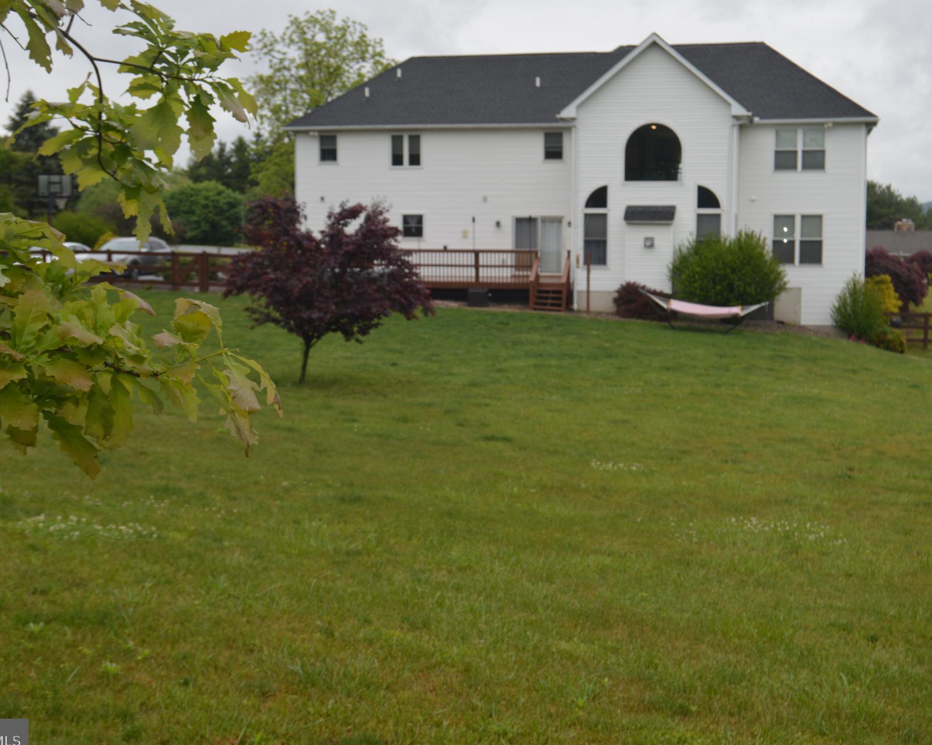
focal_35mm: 45
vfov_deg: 33.4
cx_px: 478
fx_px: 1241
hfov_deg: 41.2
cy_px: 378
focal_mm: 26
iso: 100
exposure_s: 1/160
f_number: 5.6
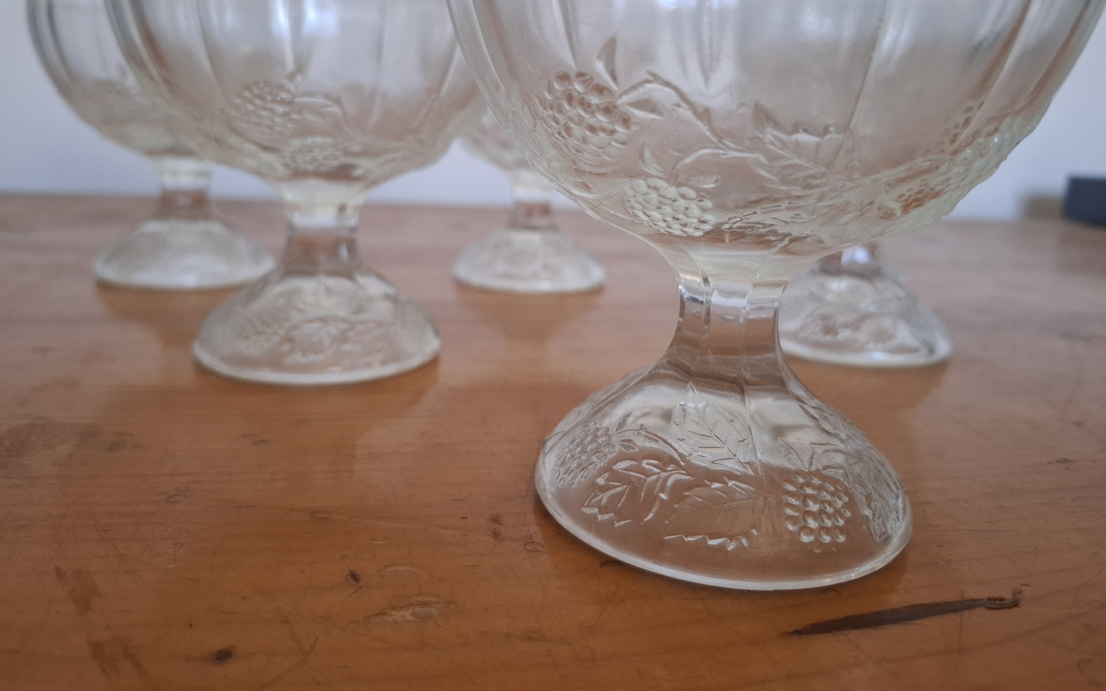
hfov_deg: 72.5
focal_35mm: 25
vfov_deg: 48.9
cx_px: 543
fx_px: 754
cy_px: 272
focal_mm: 5.54
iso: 160
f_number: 1.8
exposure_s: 1/100
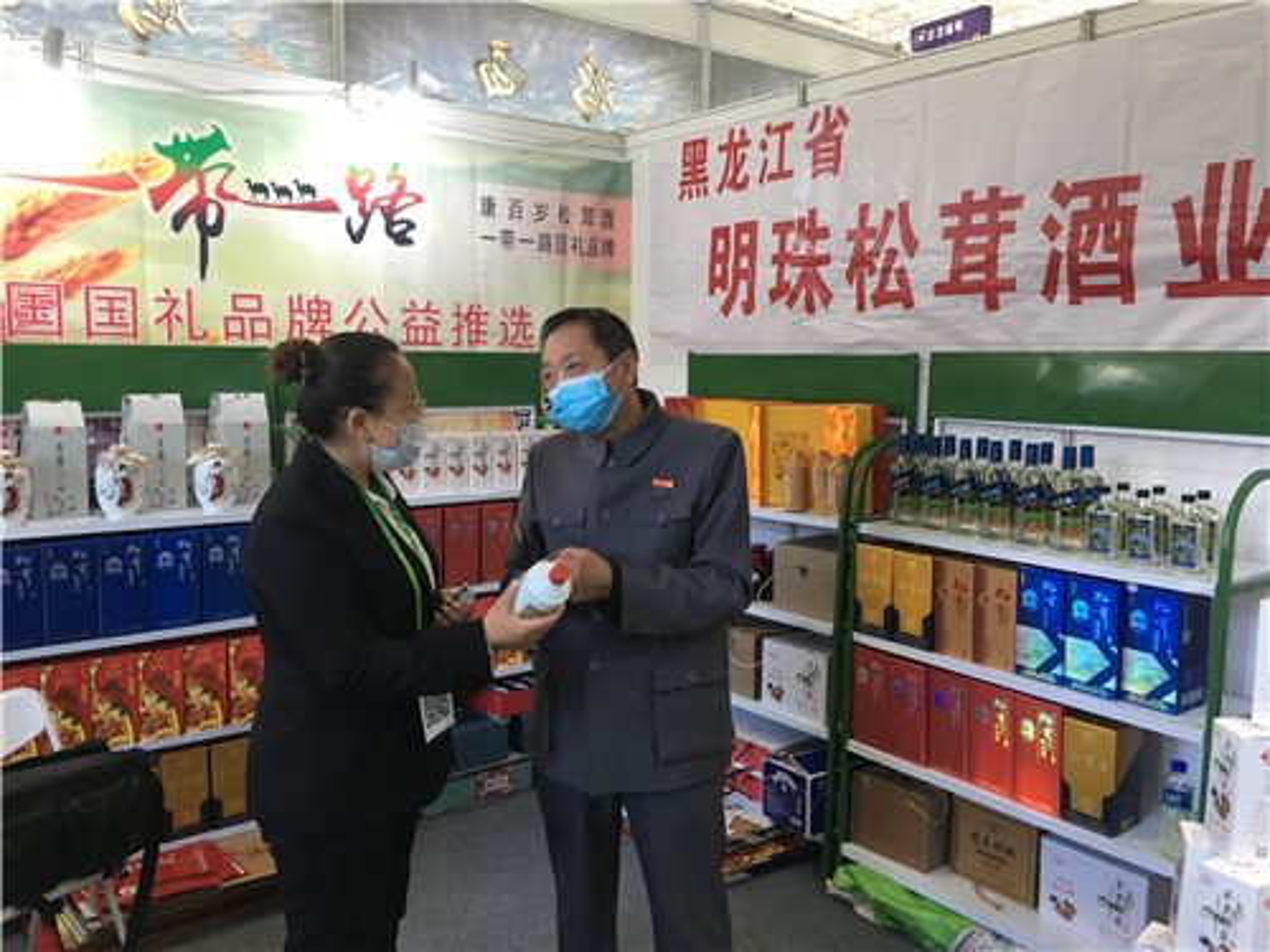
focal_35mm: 29
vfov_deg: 48.2
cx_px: 635
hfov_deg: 61.7
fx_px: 1064
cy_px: 476
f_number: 2.2
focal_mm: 4.15
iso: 40
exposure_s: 1/17
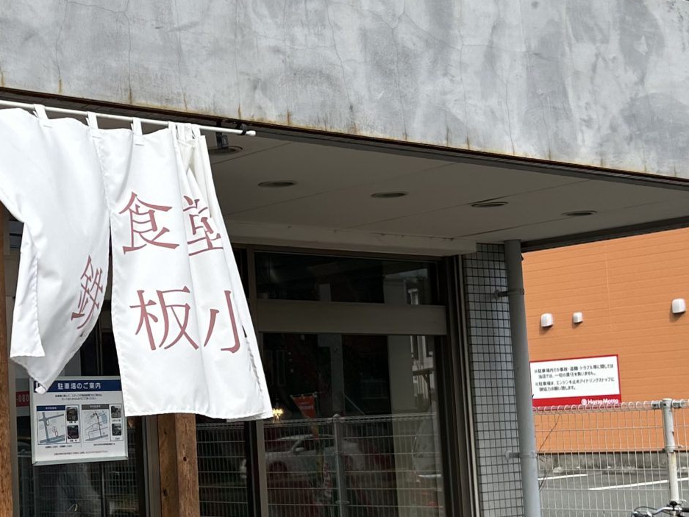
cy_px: 311
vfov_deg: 20.7
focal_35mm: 71
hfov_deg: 26.6
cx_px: 93
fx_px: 1413
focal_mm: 5.7
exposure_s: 1/5076
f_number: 1.5
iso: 50
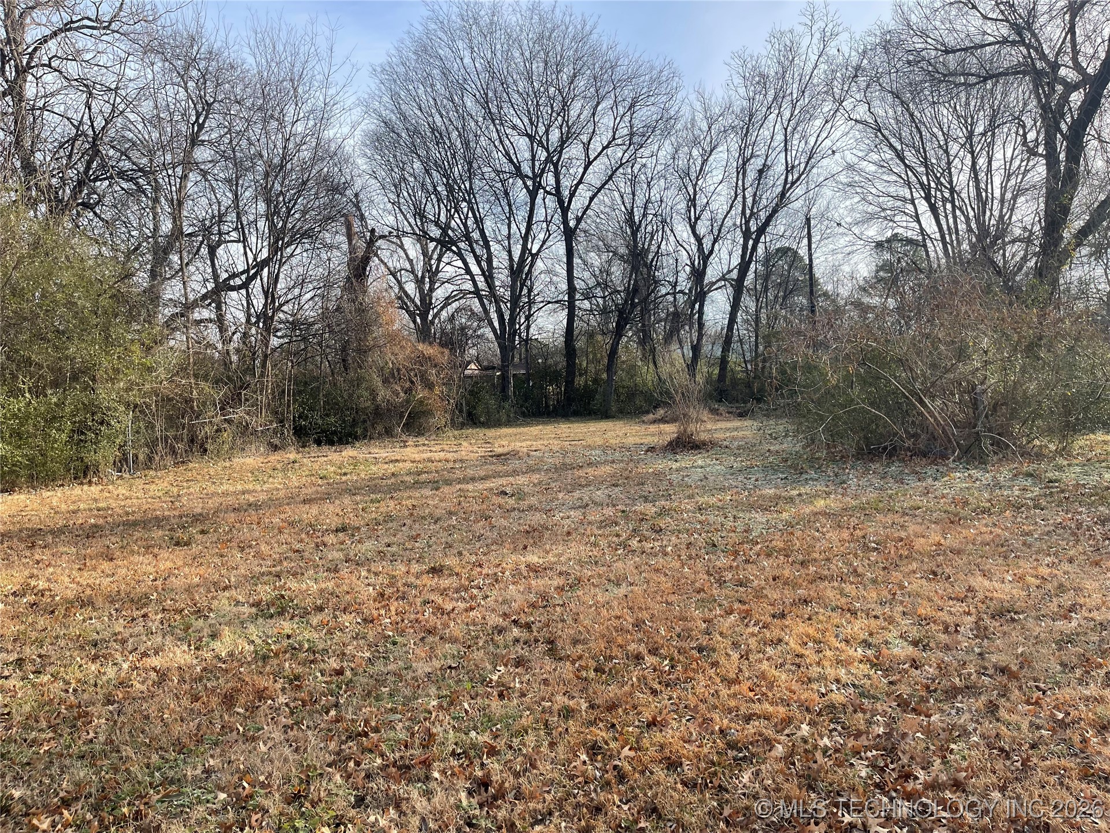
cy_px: 416
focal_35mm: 25
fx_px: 802
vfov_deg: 54.9
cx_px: 555
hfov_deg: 69.4
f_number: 1.6
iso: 32
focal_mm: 5.1
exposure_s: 1/1188
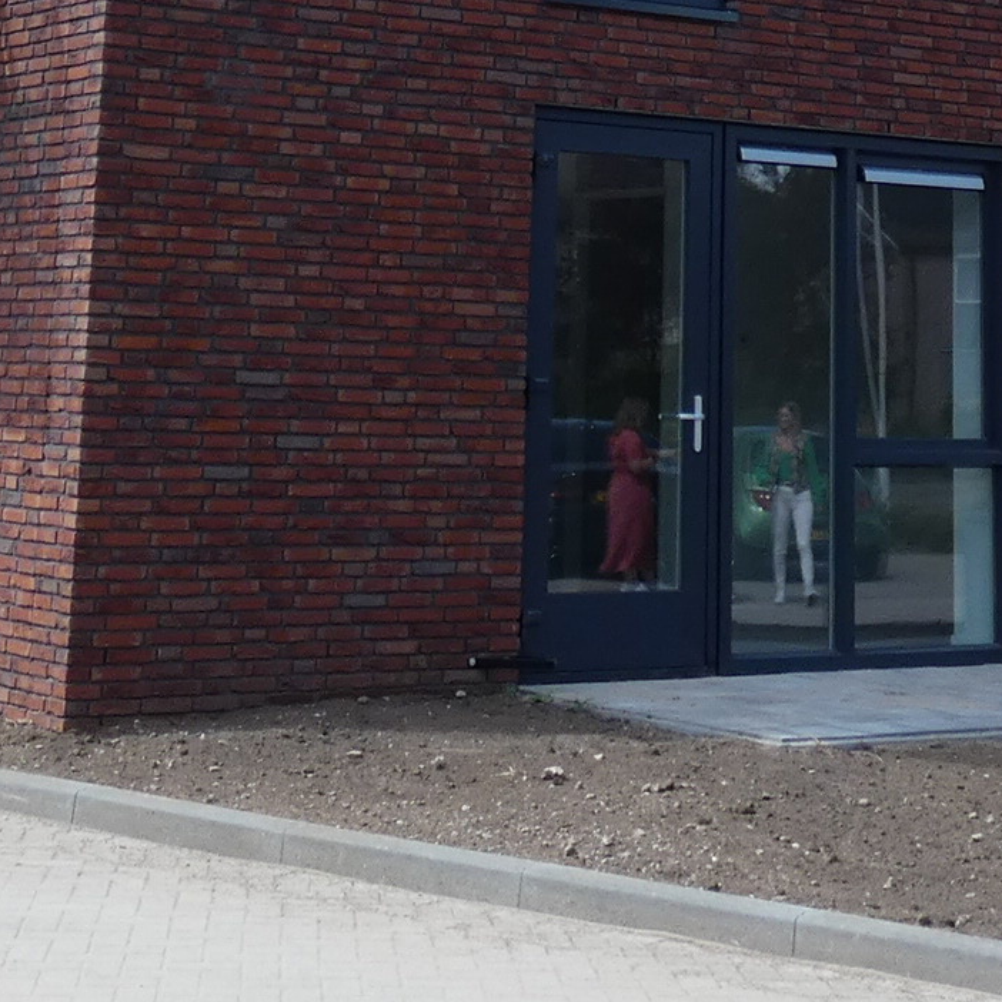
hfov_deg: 19.9
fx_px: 2849
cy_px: -320
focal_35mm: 87
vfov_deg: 18.5
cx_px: 588
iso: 80
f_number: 2.8
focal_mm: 3.6
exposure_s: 1/640
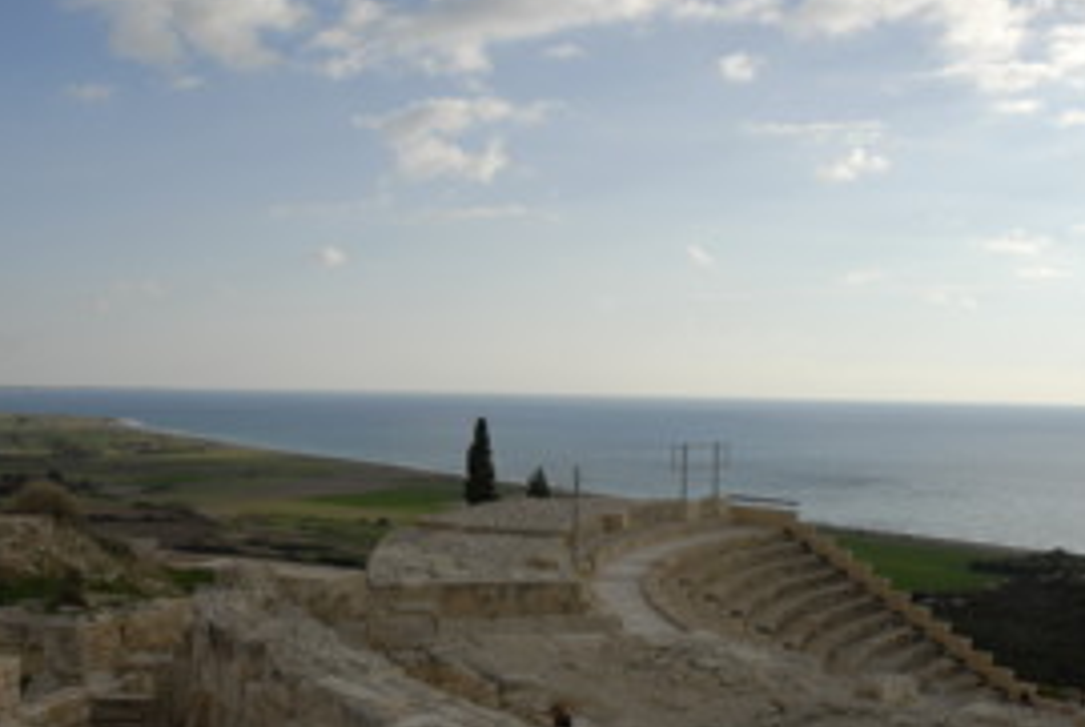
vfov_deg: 33.3
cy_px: 474
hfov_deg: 47.9
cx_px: 398
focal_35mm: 40
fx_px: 1208
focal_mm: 18
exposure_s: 1/100
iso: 100
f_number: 14
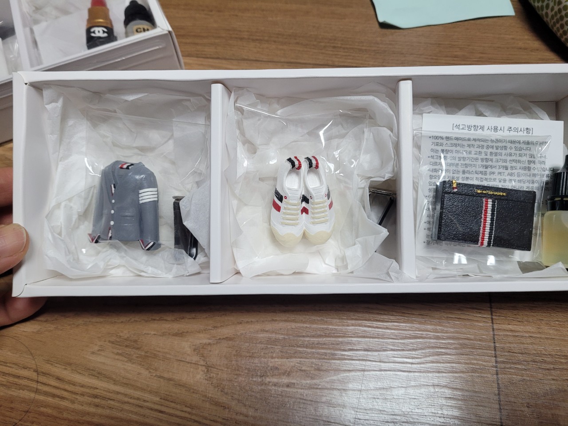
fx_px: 427
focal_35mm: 26
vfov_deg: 53.1
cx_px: 284
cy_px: 213
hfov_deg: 67.3
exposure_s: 1/120
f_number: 1.8
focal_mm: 5.4
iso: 160
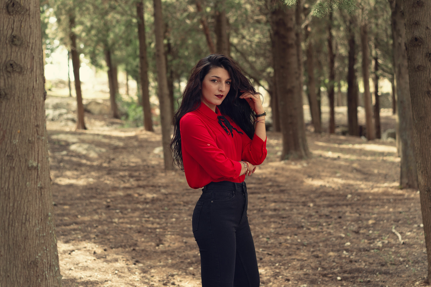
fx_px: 658
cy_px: 144
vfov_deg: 24.6
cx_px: 216
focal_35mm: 55
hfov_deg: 36.2
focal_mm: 55
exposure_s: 1/400
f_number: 2.8
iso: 320
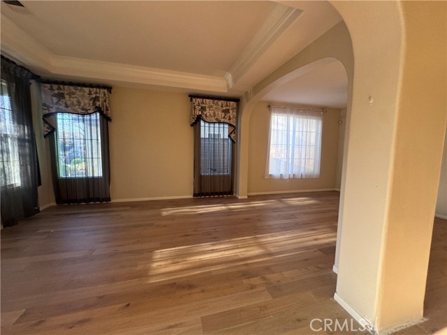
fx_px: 181
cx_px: 224
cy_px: 168
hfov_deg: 102.1
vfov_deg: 85.7
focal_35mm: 14
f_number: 2.2
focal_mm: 2.22
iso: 160
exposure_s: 1/99
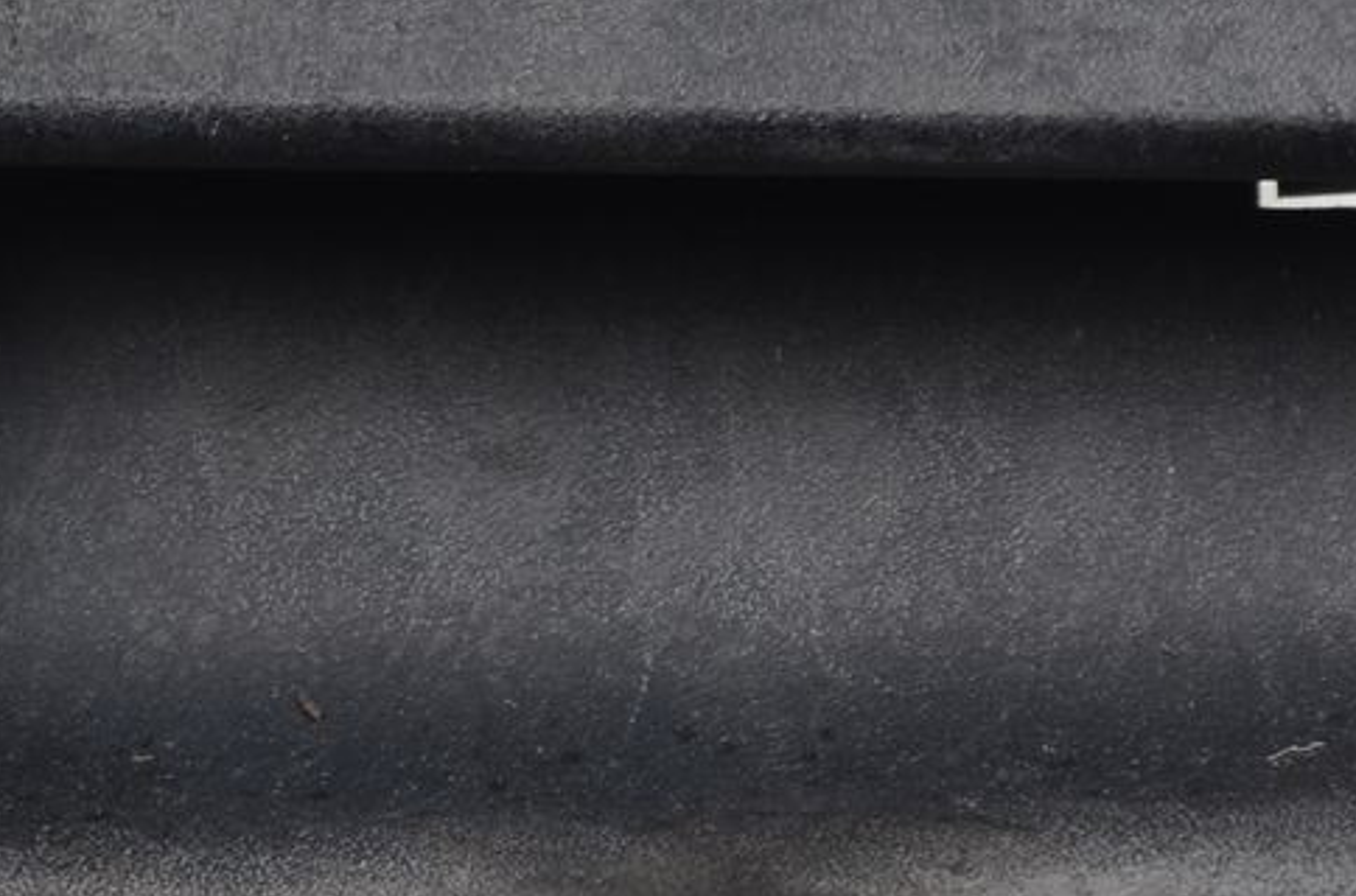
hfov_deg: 4.0
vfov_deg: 2.6
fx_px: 19560
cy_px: 256
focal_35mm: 521
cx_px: 314
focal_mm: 105
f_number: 8
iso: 100
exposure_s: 1/160
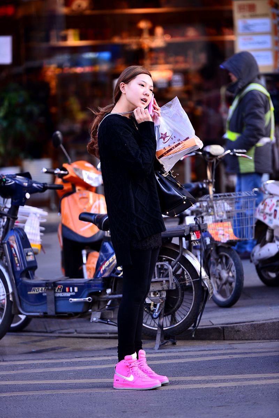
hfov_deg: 6.9
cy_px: 209
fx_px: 2322
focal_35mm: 200
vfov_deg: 10.3
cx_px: 140
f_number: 2.8
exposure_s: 1/400
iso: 250
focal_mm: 200
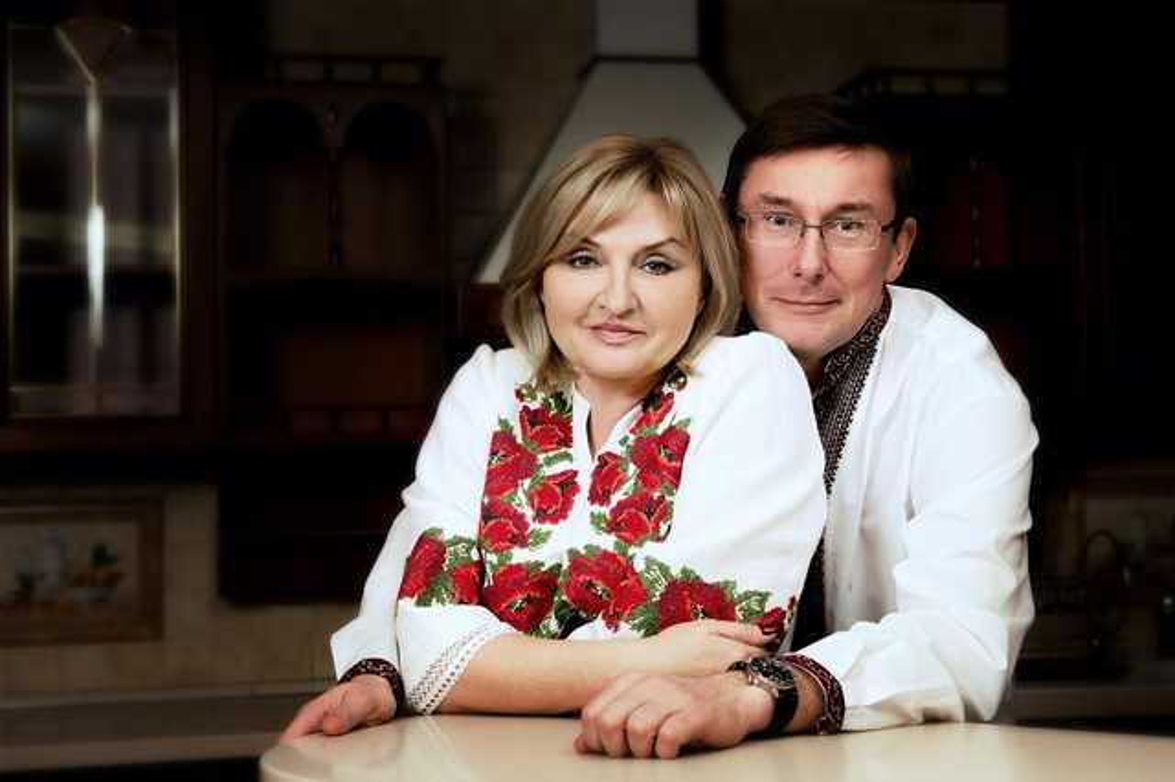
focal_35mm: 60
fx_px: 1957
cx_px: 588
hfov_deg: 33.4
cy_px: 391
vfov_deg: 22.6
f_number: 9
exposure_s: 1/25
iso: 1600
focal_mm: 40
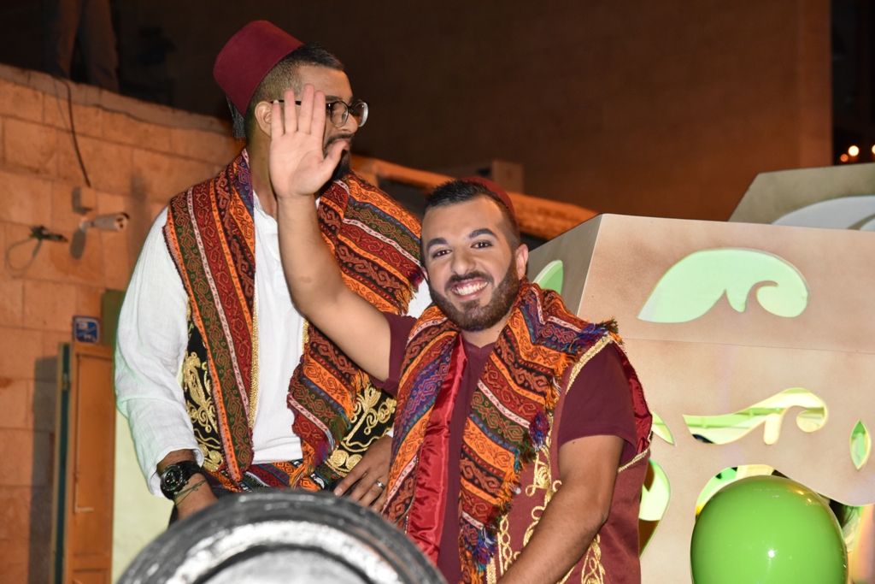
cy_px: 292
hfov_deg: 21.5
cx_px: 438
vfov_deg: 14.4
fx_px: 2309
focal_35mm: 95
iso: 3200
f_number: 7.1
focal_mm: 95
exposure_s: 1/60
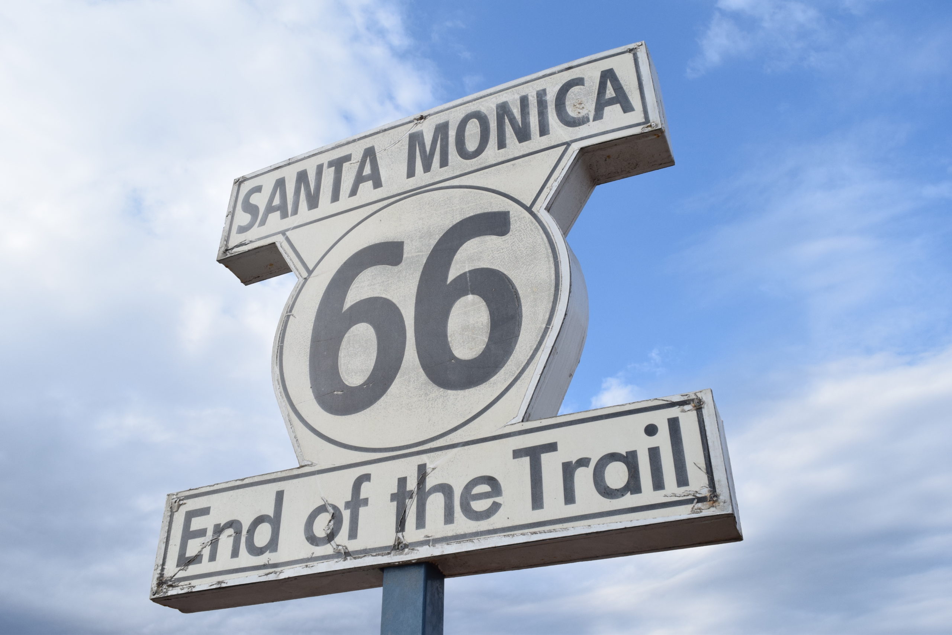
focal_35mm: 33
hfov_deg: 57.2
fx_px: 873
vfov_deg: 40.0
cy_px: 318
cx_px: 476
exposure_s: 1/500
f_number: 11
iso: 800
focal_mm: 22
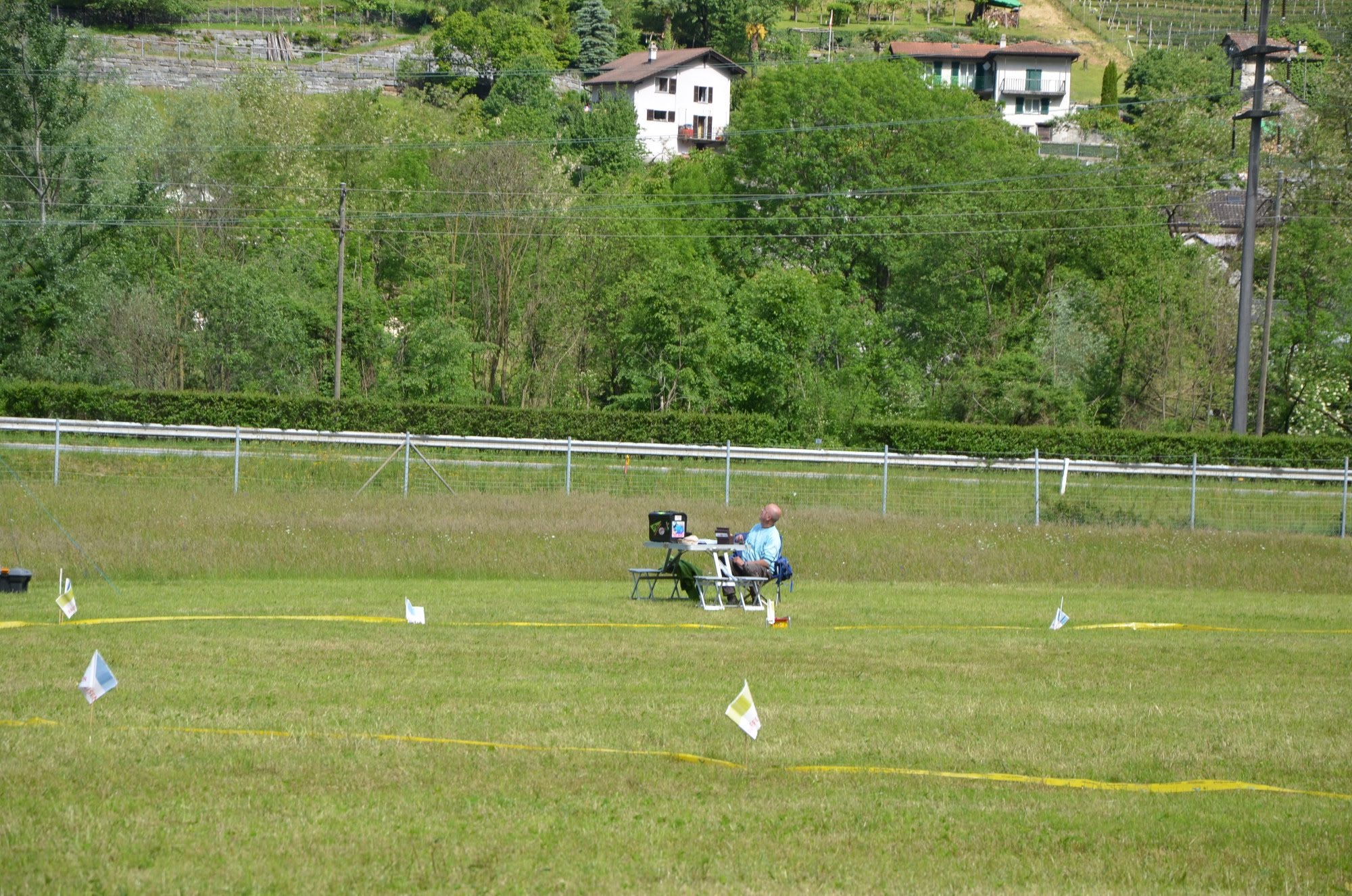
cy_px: 448
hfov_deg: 13.1
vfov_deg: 8.7
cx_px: 676
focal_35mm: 158
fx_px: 5903
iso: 200
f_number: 8
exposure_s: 1/250
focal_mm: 105
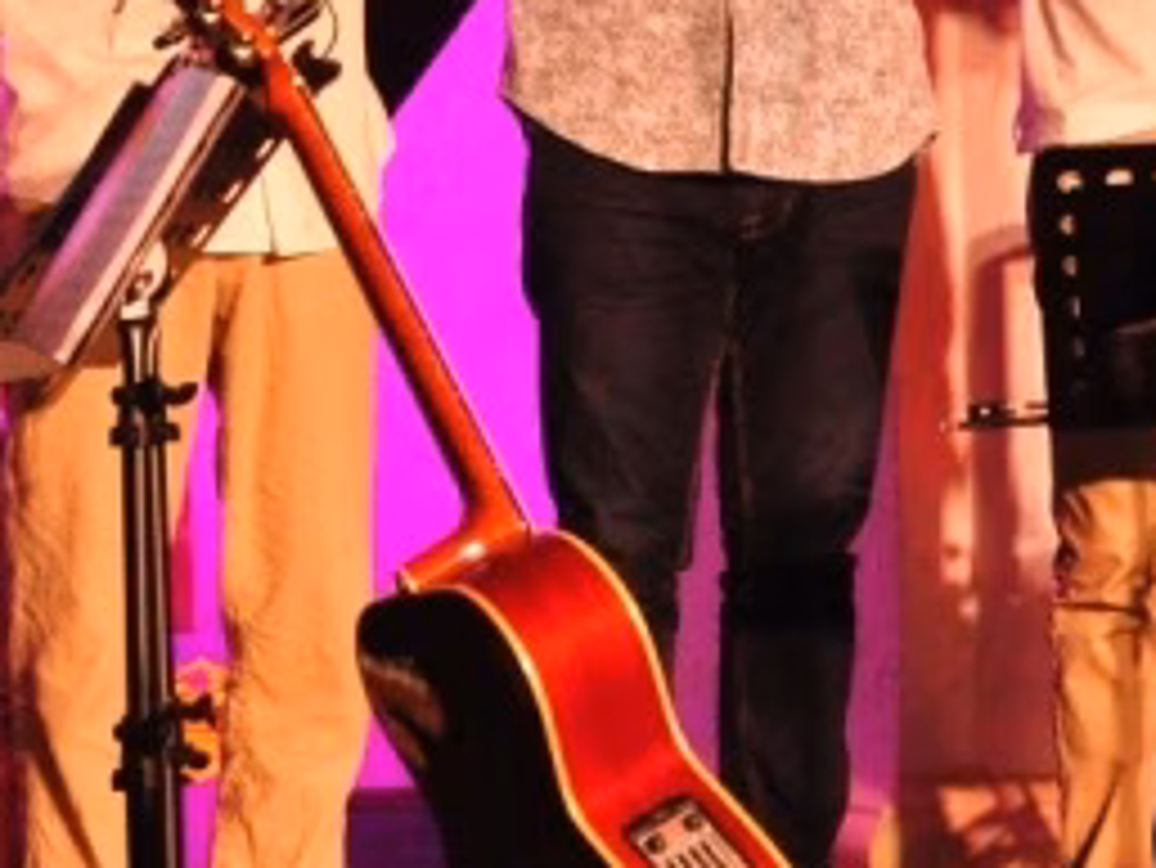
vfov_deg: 7.3
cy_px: -49
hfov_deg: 9.7
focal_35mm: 203
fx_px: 6782
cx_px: 585
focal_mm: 46
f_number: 5
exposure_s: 1/80
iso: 3200
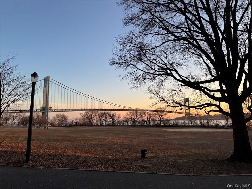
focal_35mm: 24
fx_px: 175
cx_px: 126
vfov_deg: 56.8
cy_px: 94
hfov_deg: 71.6
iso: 80
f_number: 1.78
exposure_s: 1/822
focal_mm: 6.76
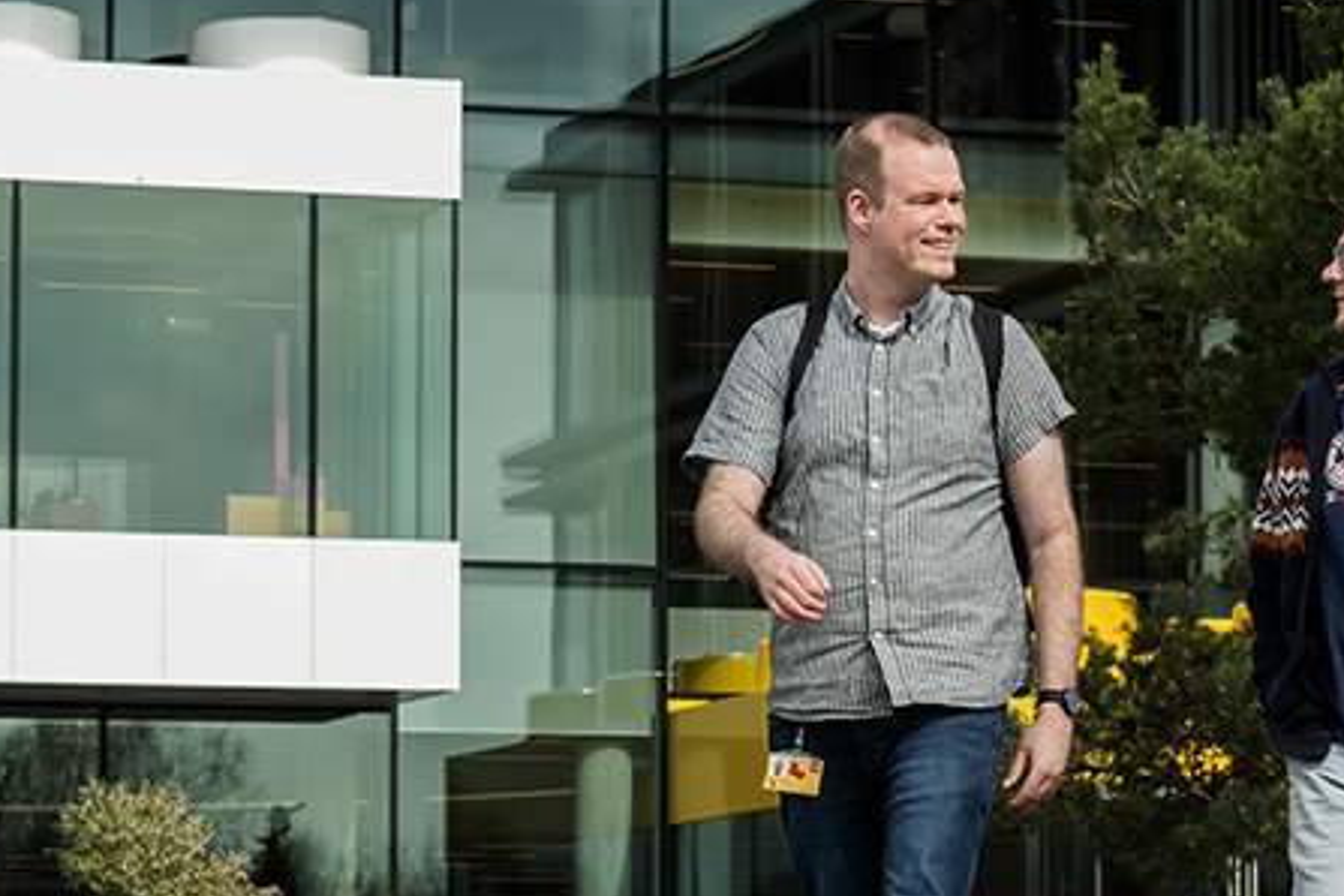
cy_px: 559
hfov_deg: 12.0
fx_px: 6309
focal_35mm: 169
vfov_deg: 8.1
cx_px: 1485
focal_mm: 70
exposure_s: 1/400
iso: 400
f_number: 10
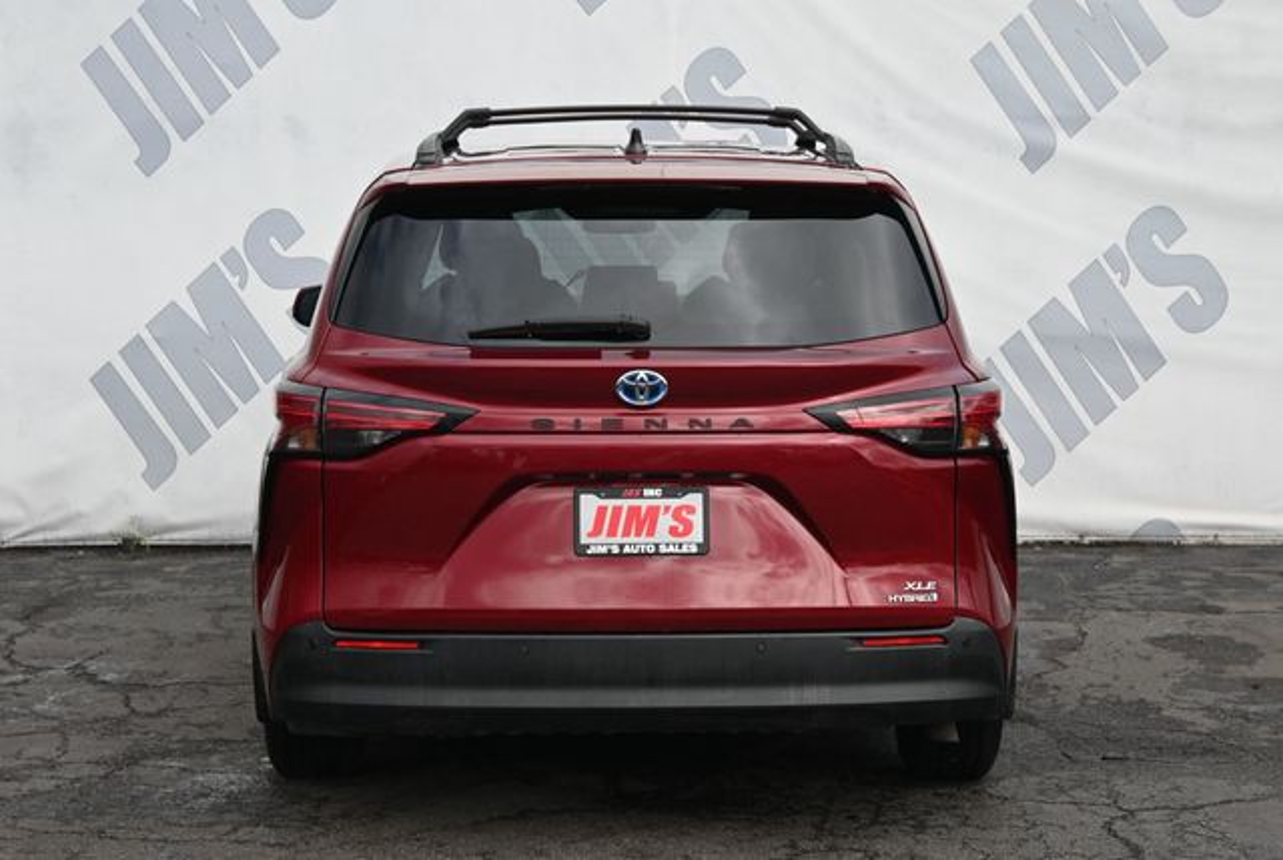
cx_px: 642
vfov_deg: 19.4
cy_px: 430
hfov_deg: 28.6
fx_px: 2517
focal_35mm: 70
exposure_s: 1/250
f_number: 6
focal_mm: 47
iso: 200
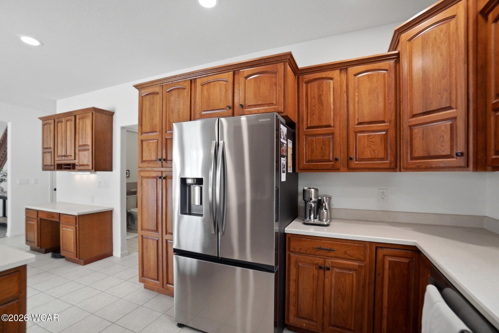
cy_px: 166
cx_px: 250
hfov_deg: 100.4
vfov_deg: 77.3
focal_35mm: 15
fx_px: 208
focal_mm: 10
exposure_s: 1/250
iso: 125
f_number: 5.6
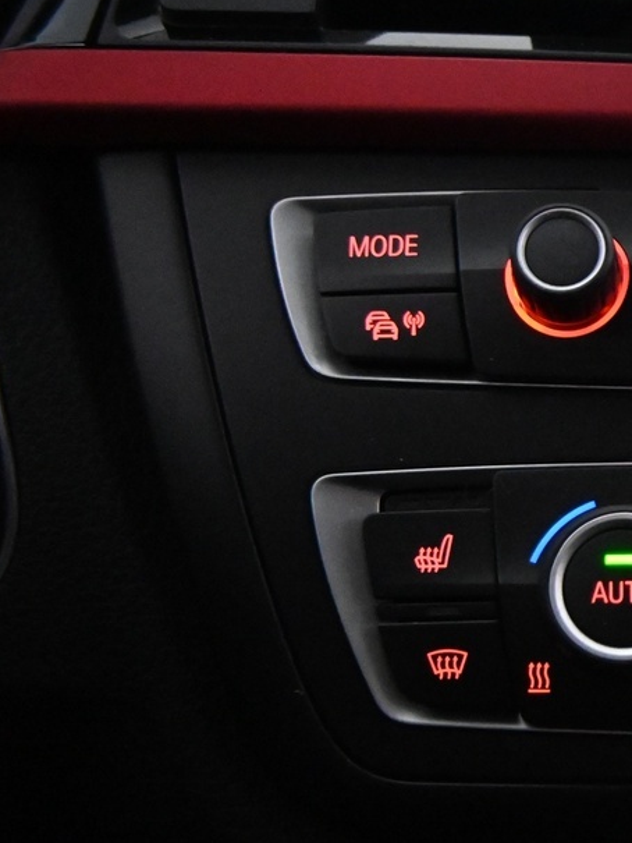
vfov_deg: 10.2
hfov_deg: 7.5
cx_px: 1094
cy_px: 495
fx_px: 4697
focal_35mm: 193
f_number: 6.3
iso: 6400
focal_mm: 50
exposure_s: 1/80
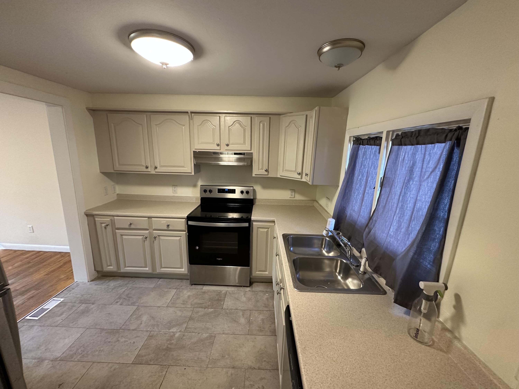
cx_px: 260
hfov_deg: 102.1
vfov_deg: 85.7
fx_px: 210
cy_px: 194
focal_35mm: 14
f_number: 2.2
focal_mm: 2.22
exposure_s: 1/60
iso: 320
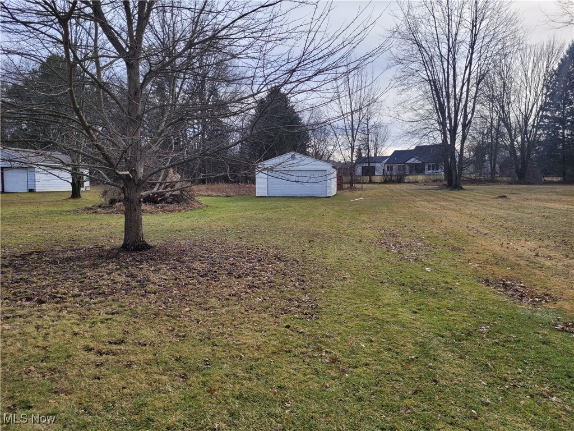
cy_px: 216
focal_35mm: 26
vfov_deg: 53.1
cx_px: 287
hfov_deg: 67.3
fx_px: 431
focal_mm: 5.4
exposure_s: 1/1606
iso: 40
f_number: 1.8
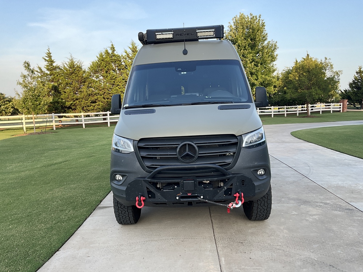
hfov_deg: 61.7
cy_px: 136
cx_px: 182
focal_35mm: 29
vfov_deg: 48.2
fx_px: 304
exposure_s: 1/210
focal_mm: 3
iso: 20
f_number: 1.8
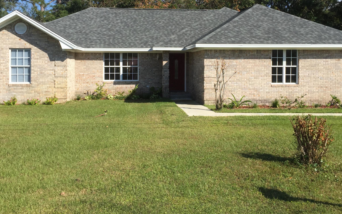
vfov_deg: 32.6
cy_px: 76
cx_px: 175
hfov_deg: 50.4
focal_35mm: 39
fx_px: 363
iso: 32
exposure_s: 1/2083
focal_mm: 4.15
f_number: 2.2
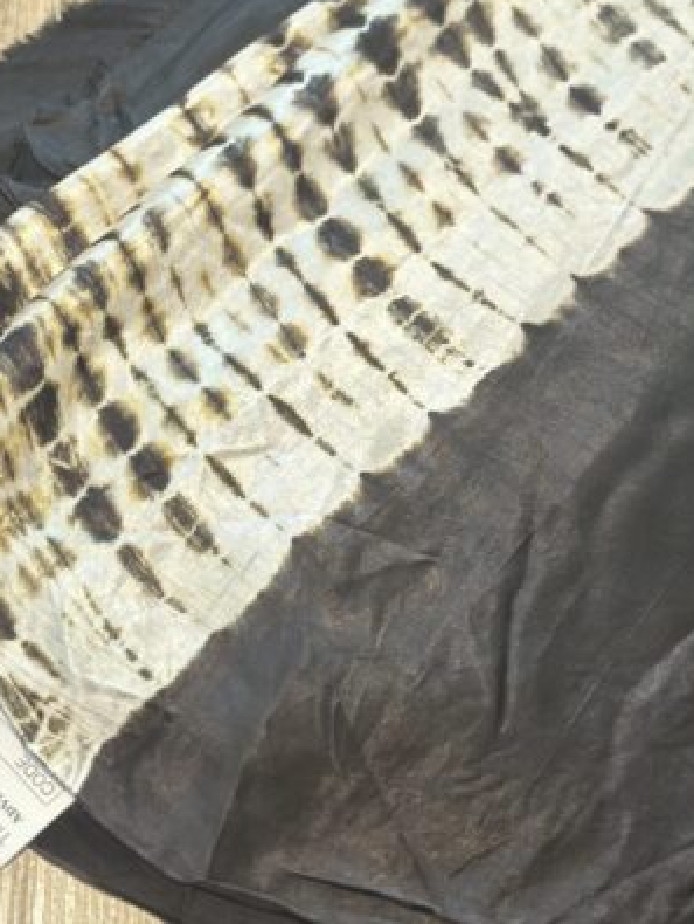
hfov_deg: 20.4
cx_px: 497
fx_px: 1922
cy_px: 310
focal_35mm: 72
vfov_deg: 26.9
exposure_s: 1/40
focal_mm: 6.86
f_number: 1.78
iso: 250
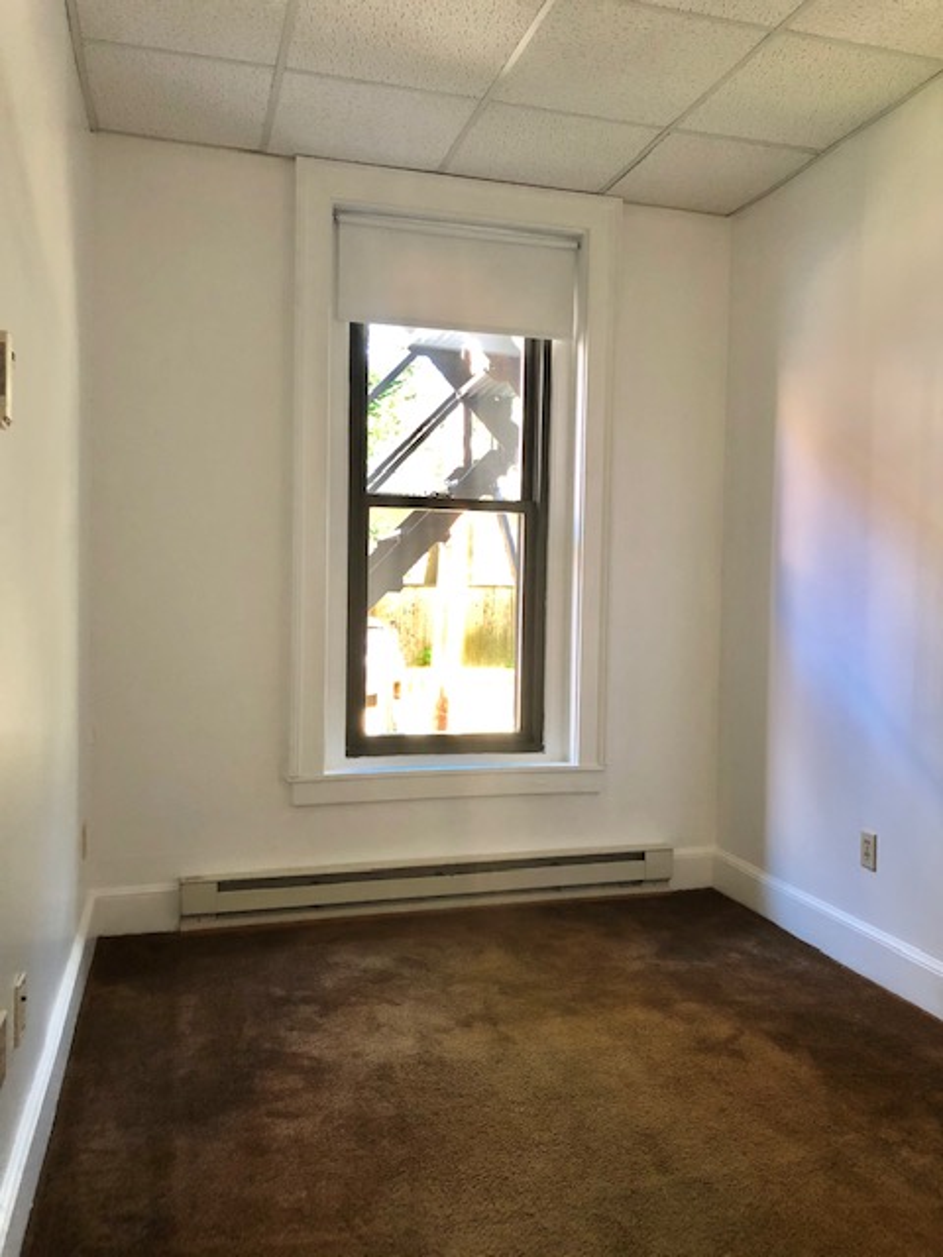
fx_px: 1017
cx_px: 472
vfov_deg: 63.4
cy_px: 628
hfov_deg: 49.7
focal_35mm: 28
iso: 80
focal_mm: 3.99
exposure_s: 1/15
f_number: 1.8
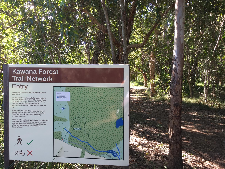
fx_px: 188
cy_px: 84
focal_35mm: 29
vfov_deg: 48.2
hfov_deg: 61.7
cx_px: 112
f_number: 2.2
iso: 32
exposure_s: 1/100
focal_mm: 4.15
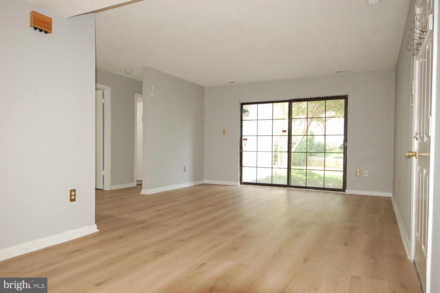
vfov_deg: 50.3
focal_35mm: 26
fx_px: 311
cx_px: 220
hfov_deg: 70.5
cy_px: 146
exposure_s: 1/60
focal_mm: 17
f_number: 5.6
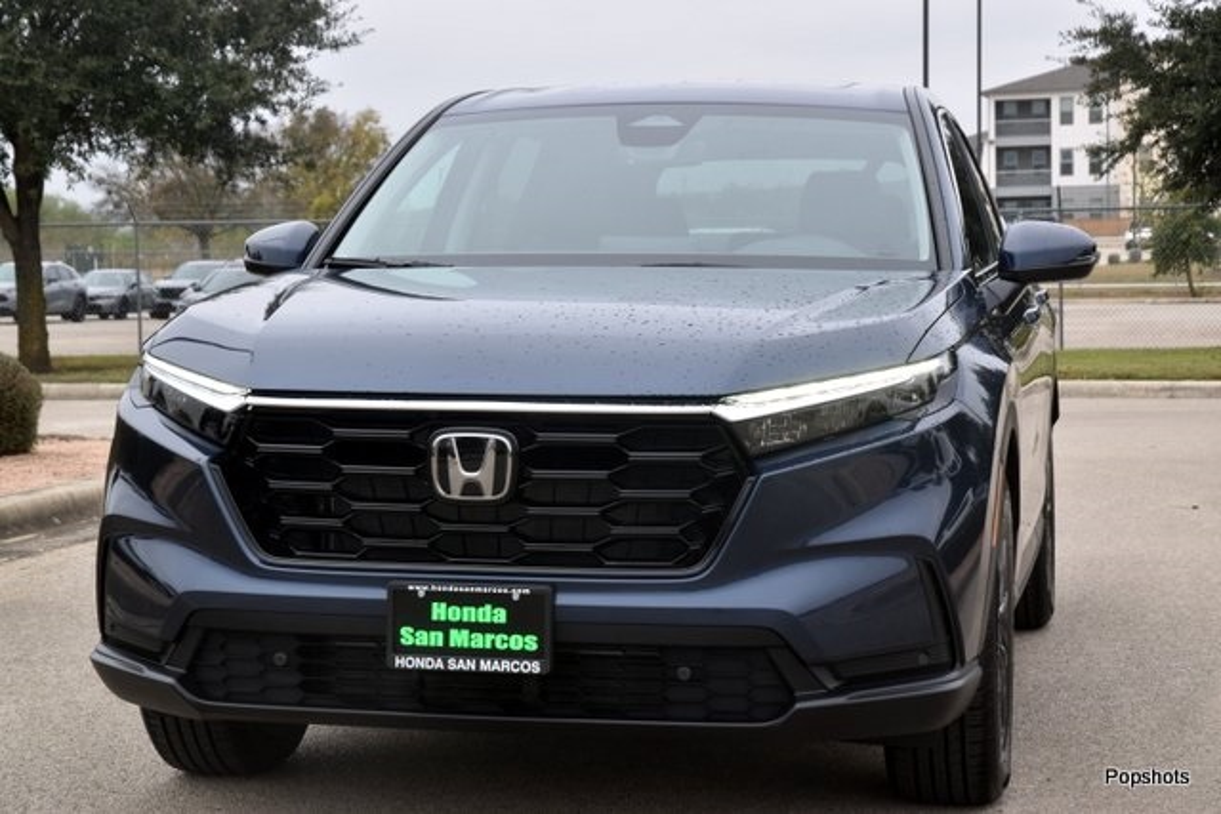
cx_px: 610
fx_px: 2544
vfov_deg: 18.2
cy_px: 407
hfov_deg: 27.0
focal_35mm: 75
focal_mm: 50
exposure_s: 1/250
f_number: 8
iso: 250
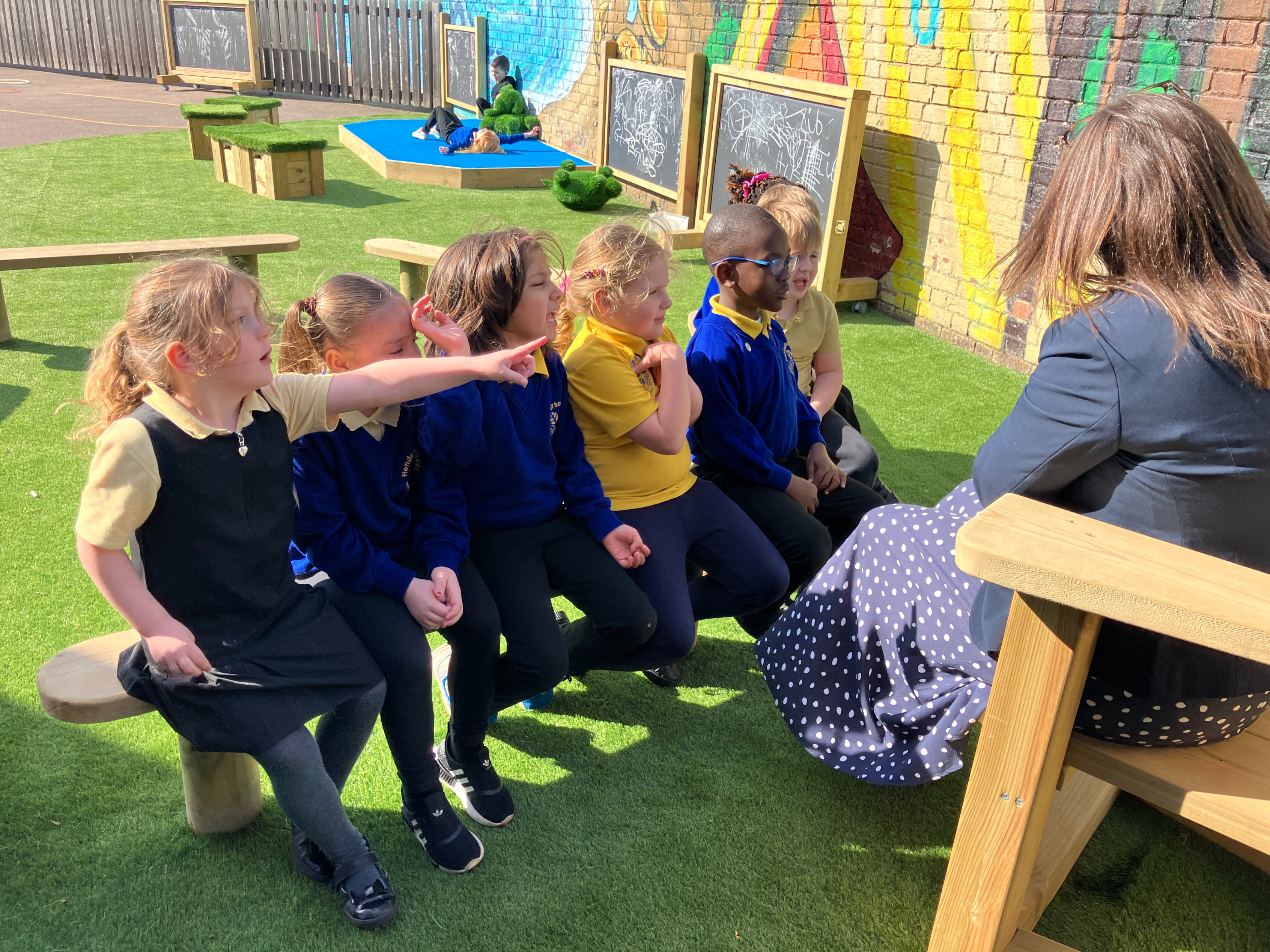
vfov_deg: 49.7
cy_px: 476
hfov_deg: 63.4
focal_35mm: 28
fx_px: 1027
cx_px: 635
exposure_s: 1/631
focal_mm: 3.99
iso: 32
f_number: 1.8
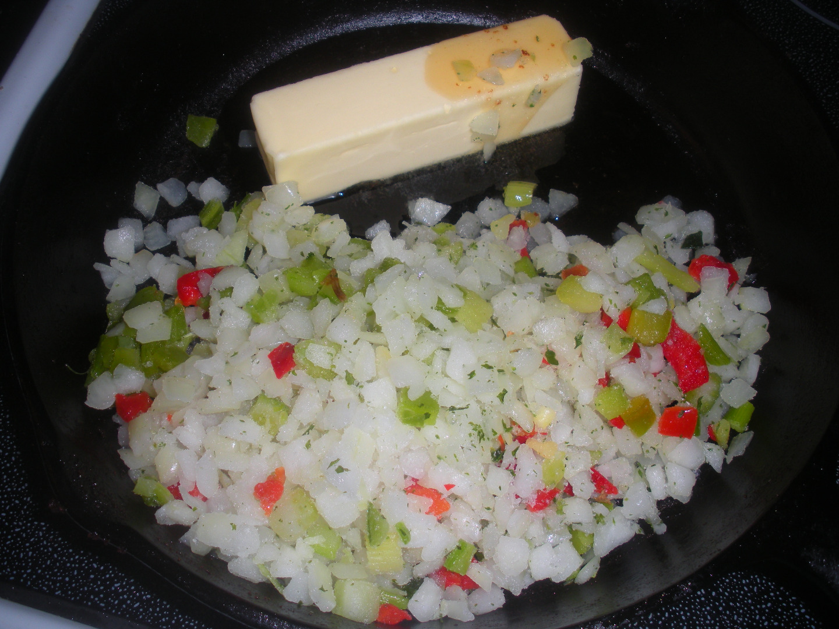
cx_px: 420
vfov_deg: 39.7
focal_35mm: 36
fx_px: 873
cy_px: 314
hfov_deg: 51.4
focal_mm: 6.3
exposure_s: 1/60
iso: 64
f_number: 3.5
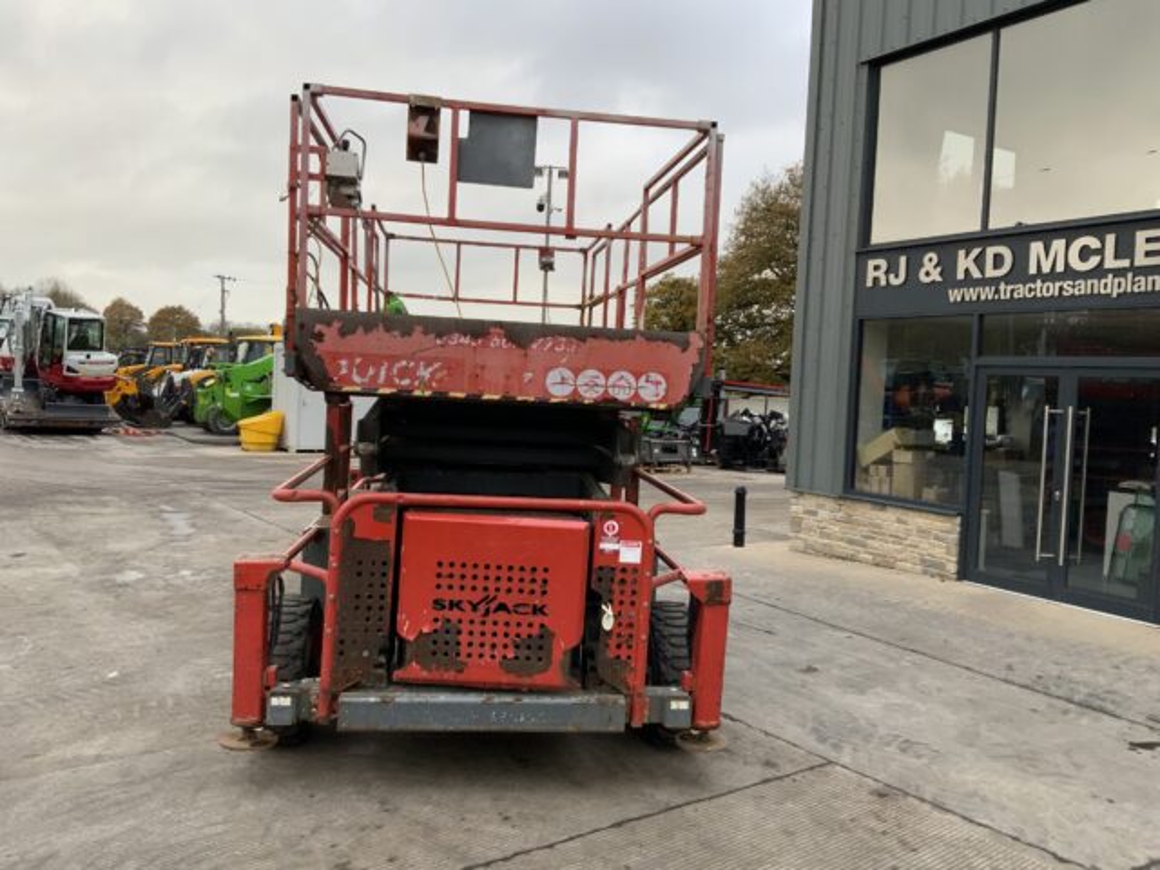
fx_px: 972
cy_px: 435
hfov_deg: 61.7
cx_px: 580
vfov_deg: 48.2
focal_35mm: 29
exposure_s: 1/122
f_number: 1.8
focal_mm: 3
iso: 50
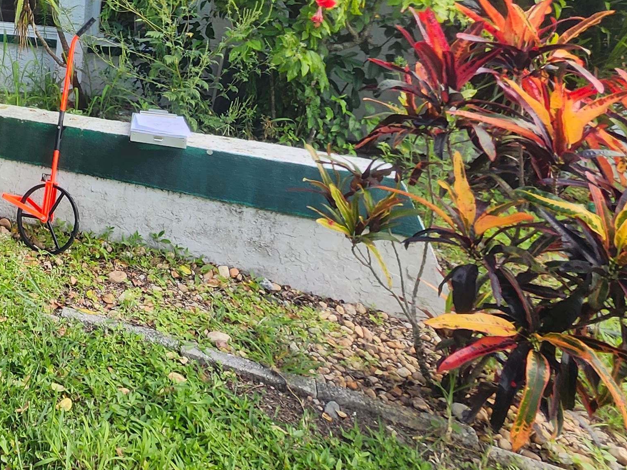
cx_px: -43
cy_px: 3
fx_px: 616
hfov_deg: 43.4
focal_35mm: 34
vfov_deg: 37.5
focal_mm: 1.74
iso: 40
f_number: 2.2
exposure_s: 1/156
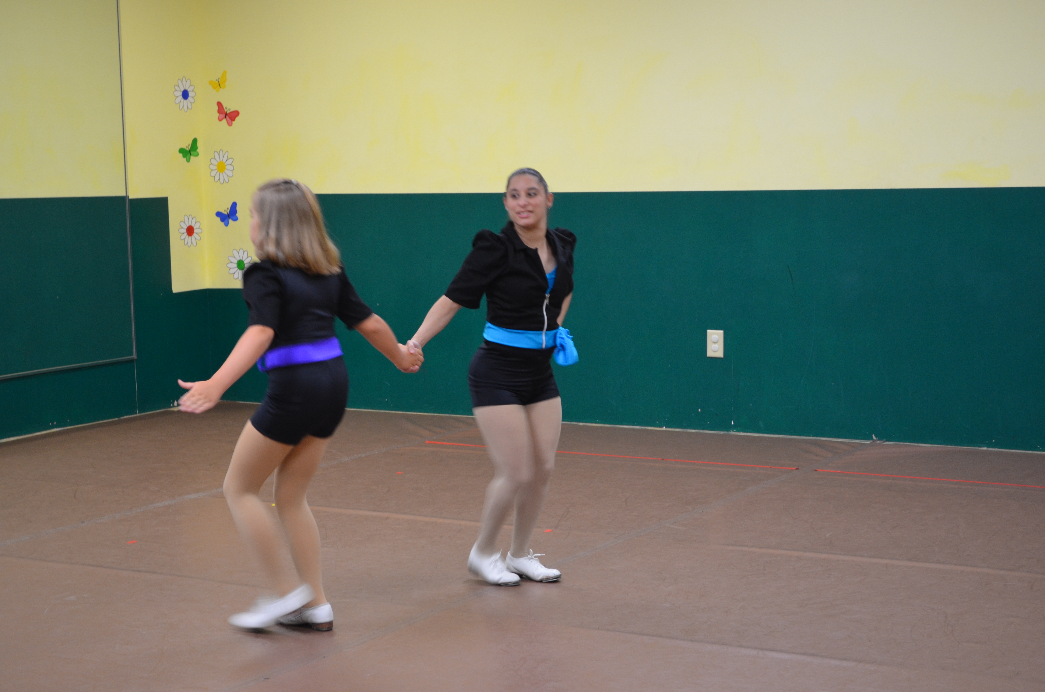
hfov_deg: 29.9
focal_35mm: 68
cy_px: 346
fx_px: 1955
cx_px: 522
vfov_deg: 20.1
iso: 800
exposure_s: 1/40
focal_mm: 45
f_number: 5.3
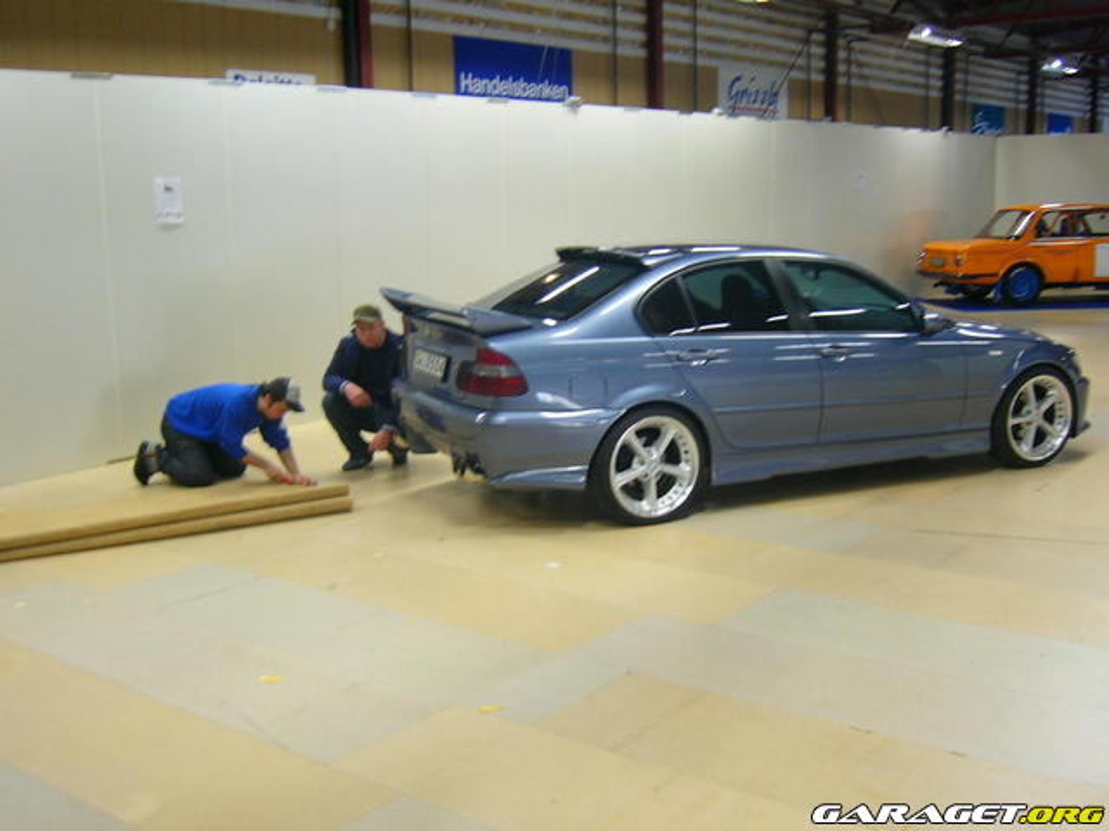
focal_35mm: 38
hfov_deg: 49.0
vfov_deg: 37.7
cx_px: 554
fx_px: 1217
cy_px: 416
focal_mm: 6.3
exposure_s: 1/15
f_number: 2.9
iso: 100
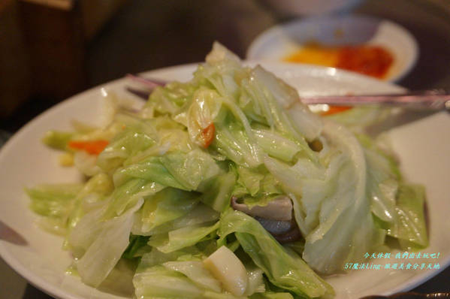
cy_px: 150
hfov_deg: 15.0
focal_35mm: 136
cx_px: 225
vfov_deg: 10.0
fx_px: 1704
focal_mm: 91
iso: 3200
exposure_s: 1/50
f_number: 4
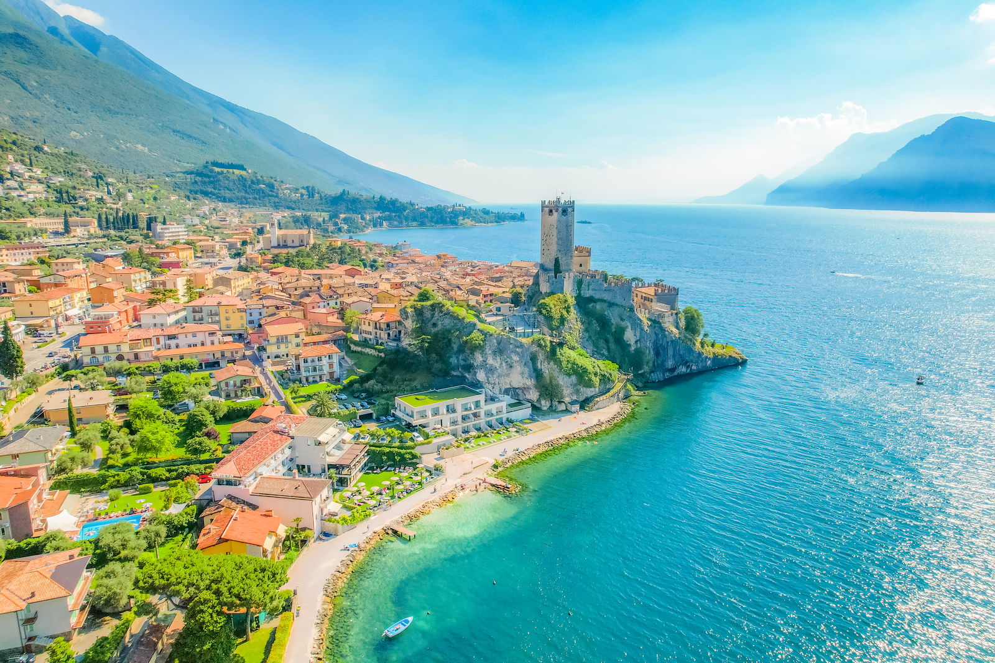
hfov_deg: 78.6
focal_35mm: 22
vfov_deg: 57.2
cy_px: 332
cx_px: 498
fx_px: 608
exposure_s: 1/4000
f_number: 2.8
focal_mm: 8.38
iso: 100
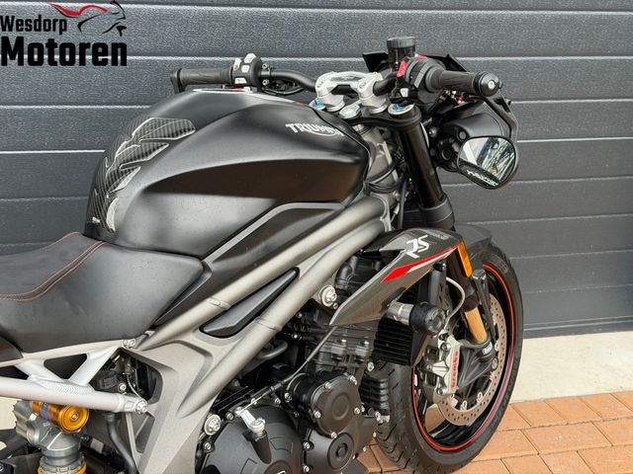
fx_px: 878
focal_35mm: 48
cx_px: 316
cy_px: 237
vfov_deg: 30.3
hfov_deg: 39.7
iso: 64
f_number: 1.78
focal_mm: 6.76
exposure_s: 1/245
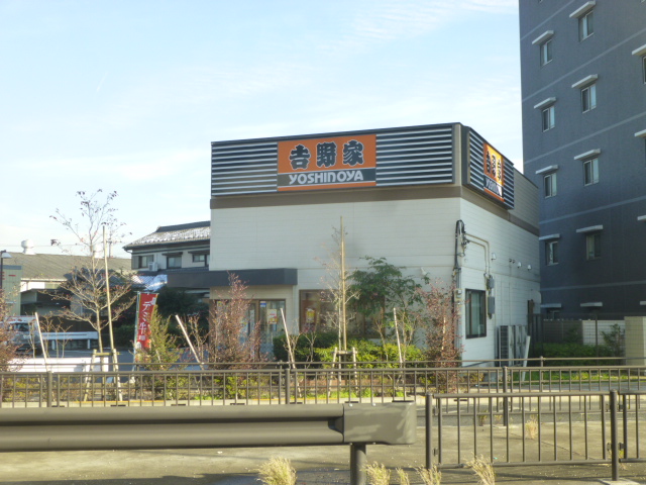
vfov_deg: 32.2
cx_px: 323
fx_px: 840
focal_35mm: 45
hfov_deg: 42.1
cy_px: 242
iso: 160
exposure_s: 1/250
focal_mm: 8
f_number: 3.9
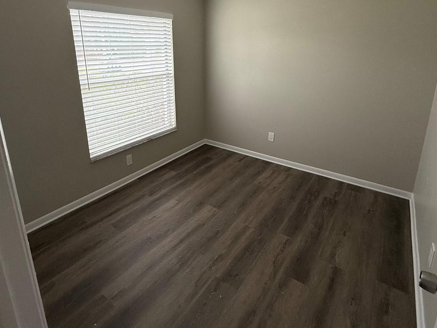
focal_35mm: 20
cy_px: 113
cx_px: 203
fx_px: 252
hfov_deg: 81.6
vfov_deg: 64.5
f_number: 2.2
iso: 125
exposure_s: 1/120
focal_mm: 2.22
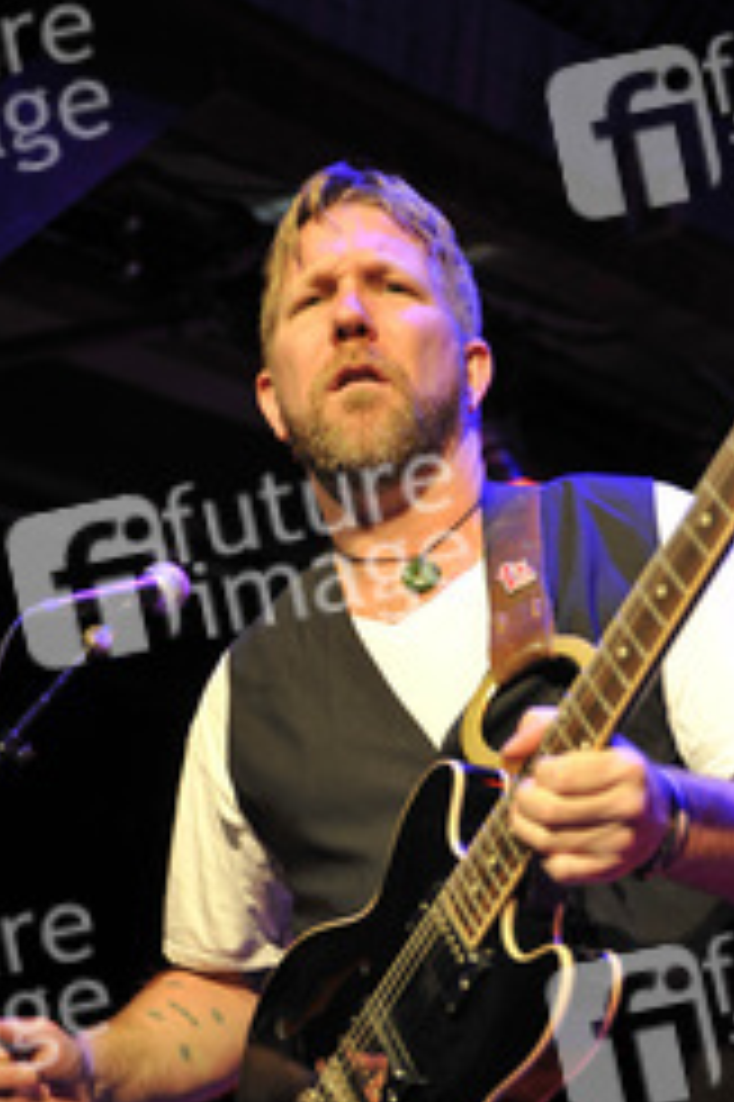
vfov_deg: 23.7
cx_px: 369
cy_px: 787
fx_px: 2603
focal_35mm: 85
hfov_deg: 16.1
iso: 800
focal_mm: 52
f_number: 3.5
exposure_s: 1/200
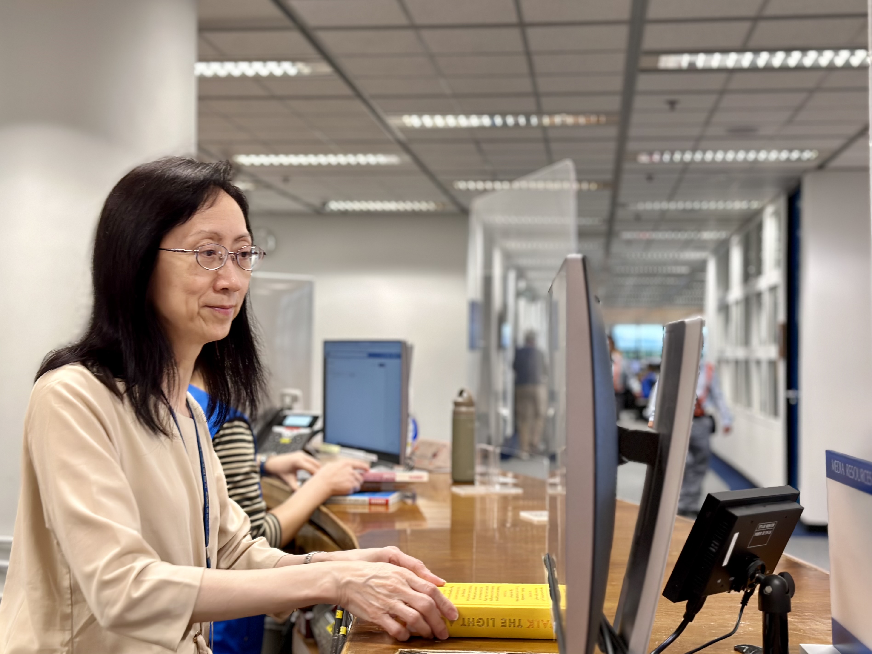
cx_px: 436
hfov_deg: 39.7
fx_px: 1209
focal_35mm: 48
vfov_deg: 30.3
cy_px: 327
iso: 200
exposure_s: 1/100
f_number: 1.78
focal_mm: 6.86
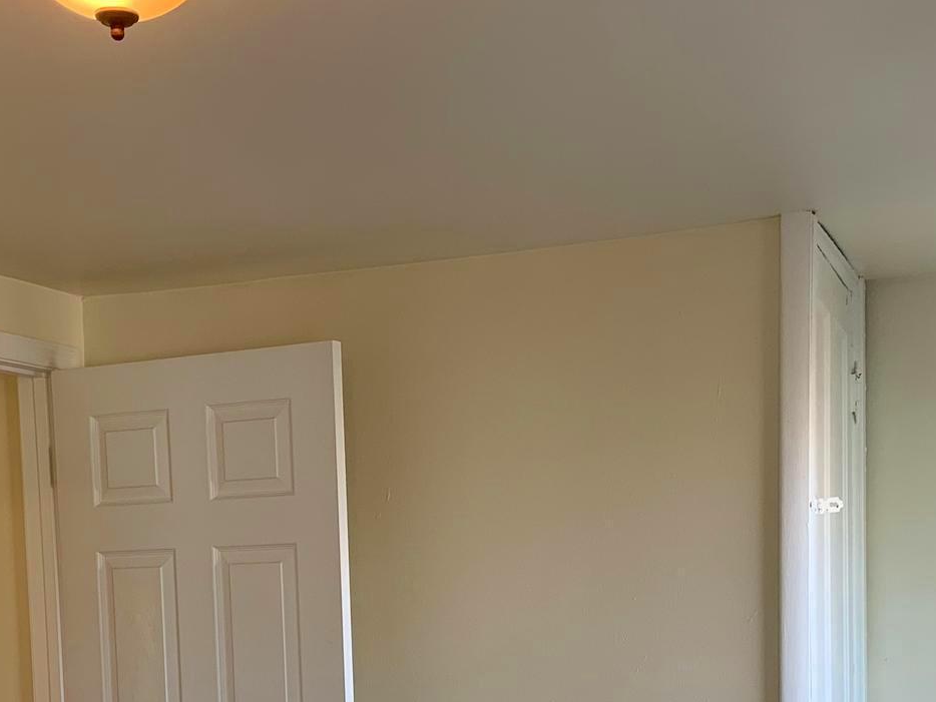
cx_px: 421
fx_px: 1542
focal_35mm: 57
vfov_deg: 24.5
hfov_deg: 33.7
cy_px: 704
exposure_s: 1/60
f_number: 1.8
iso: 50
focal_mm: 4.25
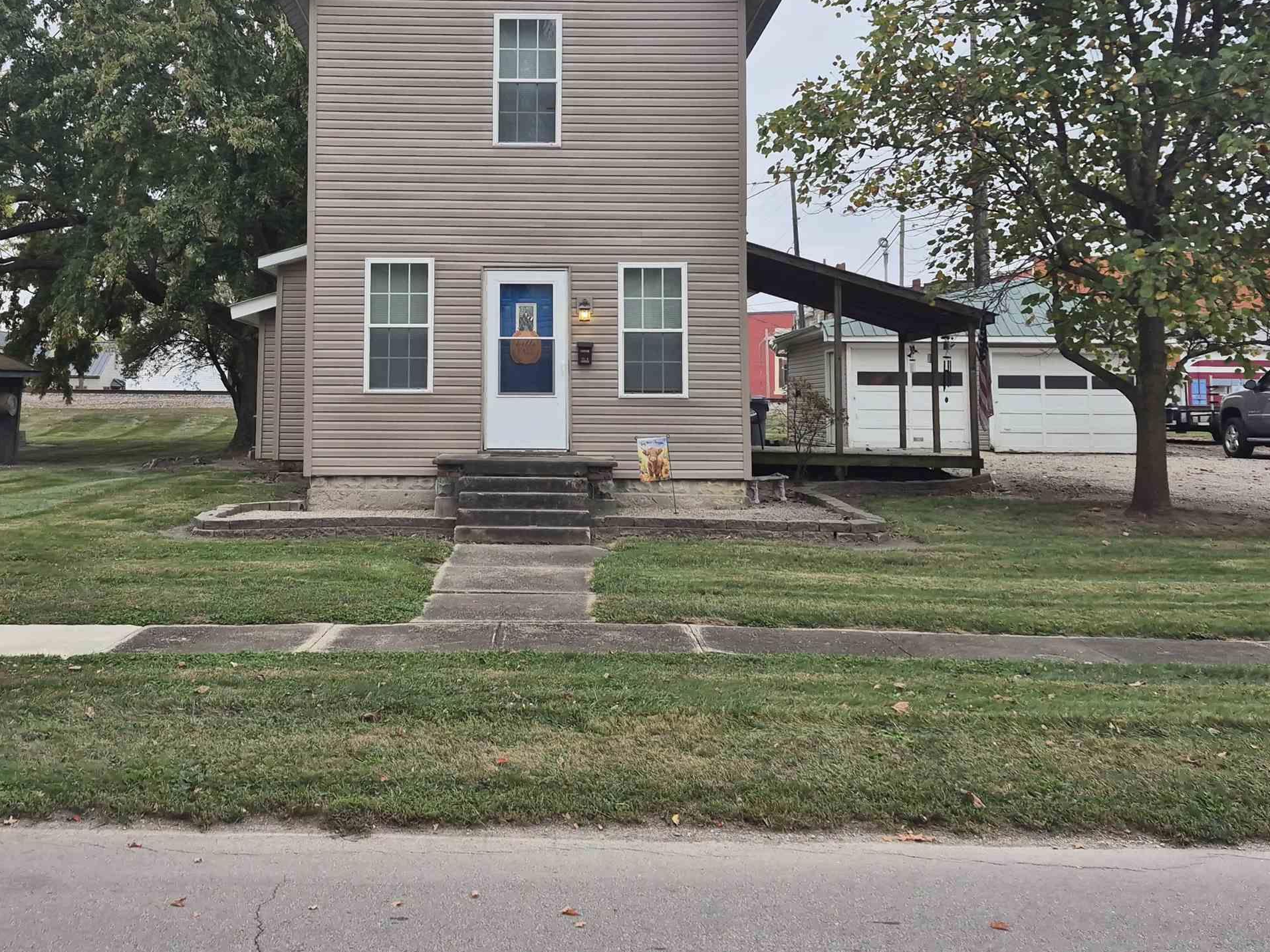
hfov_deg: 50.0
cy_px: 291
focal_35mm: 37
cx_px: 552
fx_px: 1357
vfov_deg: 38.1
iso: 25
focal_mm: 5.4
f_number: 1.8
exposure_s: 1/204
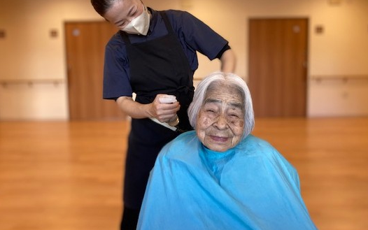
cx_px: 189
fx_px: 311
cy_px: 96
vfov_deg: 40.5
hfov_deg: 61.2
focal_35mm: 31
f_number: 1.8
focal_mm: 3.99
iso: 64
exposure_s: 1/60
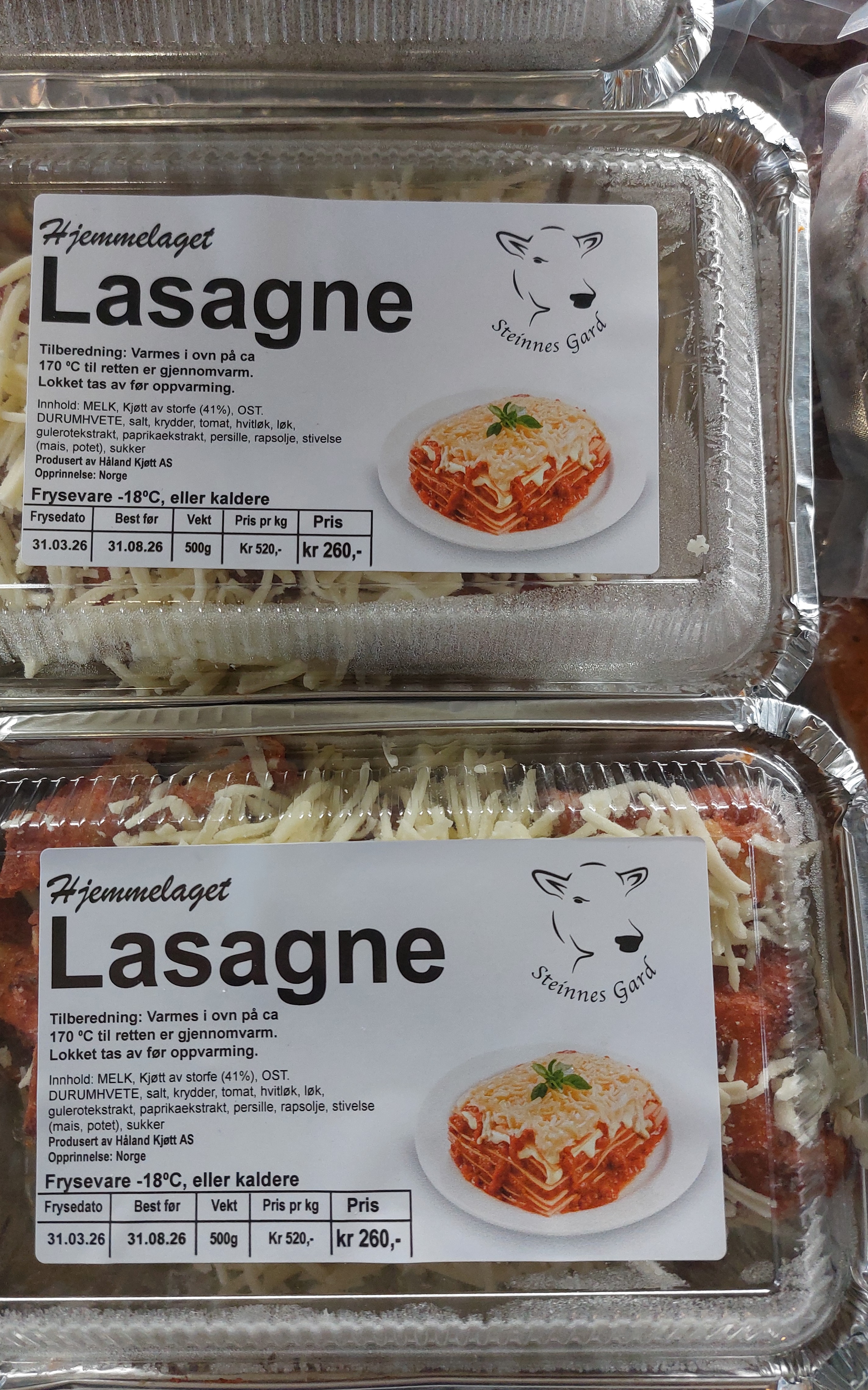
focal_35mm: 27
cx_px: 365
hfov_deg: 45.9
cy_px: 684
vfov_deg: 68.4
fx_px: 1022
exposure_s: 1/100
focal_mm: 5.23
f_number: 1.8
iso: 200
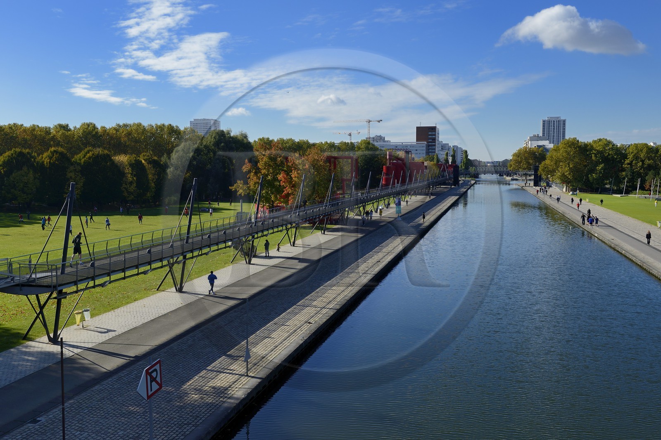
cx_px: 330
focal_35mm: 35
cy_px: 220
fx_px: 642
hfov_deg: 54.4
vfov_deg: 37.8
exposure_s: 1/320
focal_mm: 35
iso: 200
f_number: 10
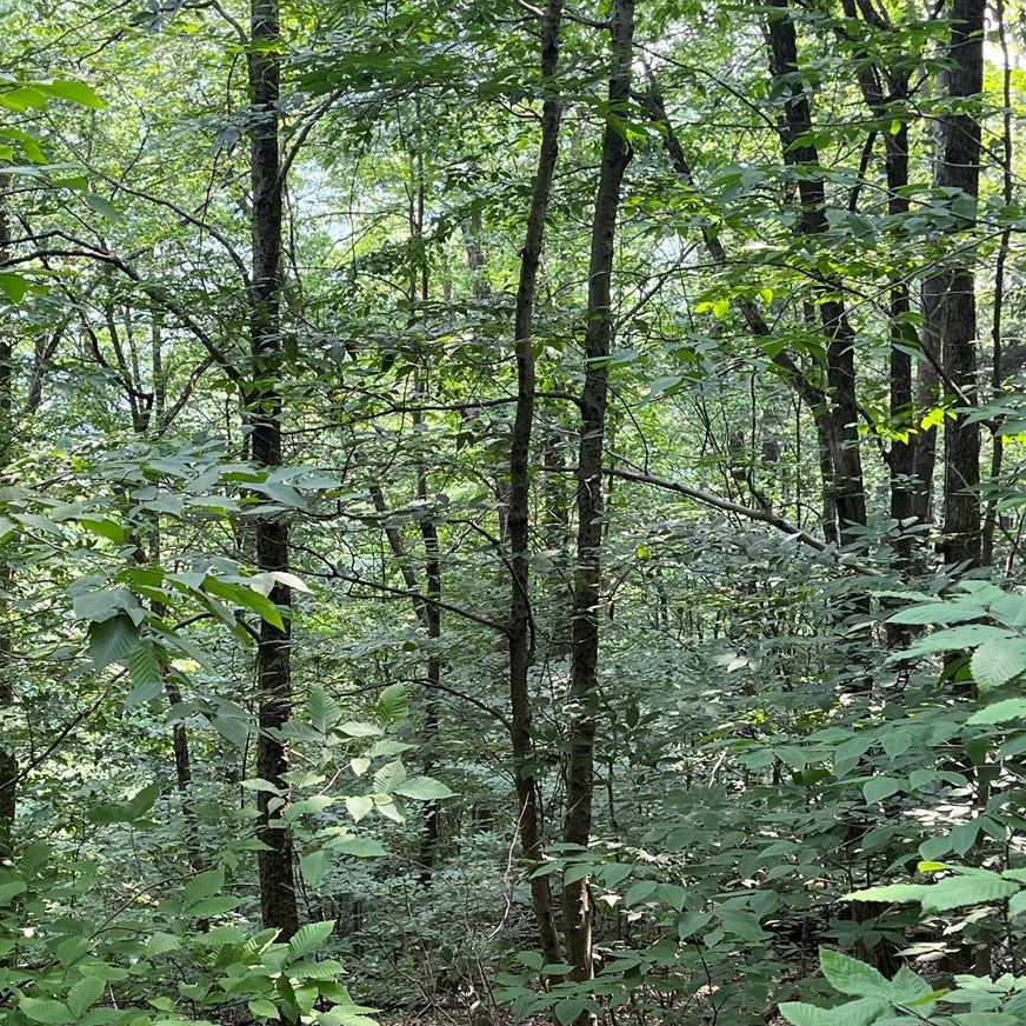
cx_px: 340
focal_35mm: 54
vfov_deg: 31.4
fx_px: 1811
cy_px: 677
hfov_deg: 31.4
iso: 64
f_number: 1.6
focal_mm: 5.1
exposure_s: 1/157
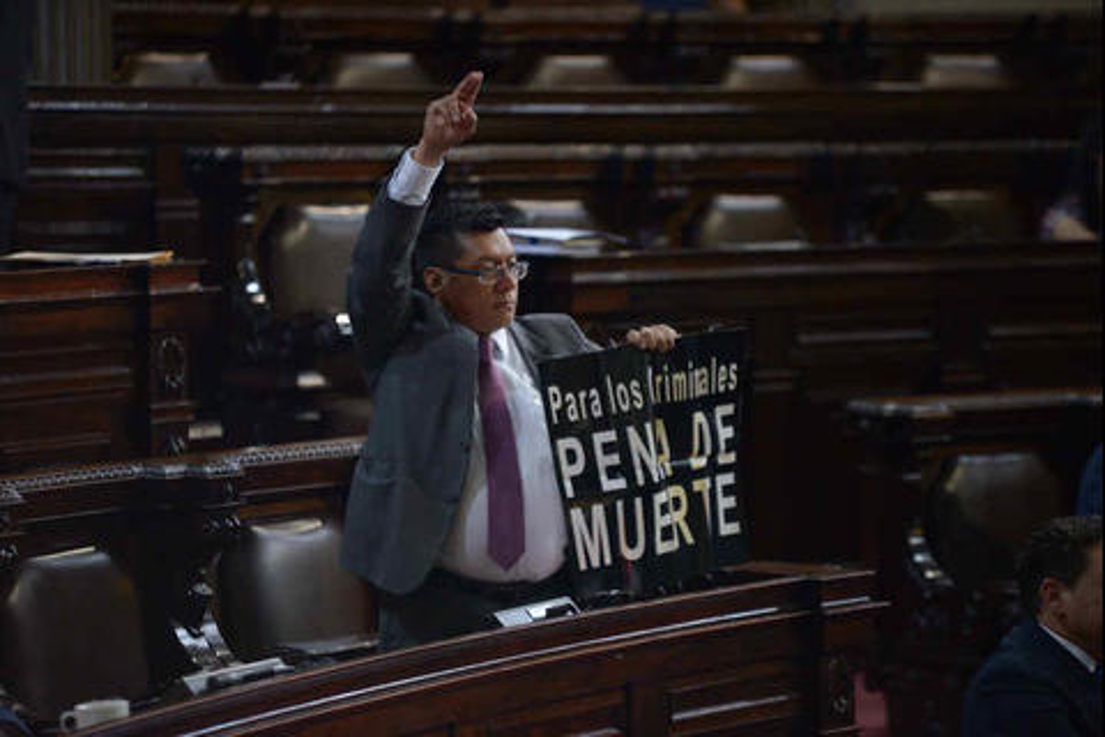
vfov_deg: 6.9
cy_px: 368
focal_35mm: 200
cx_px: 552
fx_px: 6138
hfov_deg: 10.3
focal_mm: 200
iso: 3200
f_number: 2.8
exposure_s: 1/160
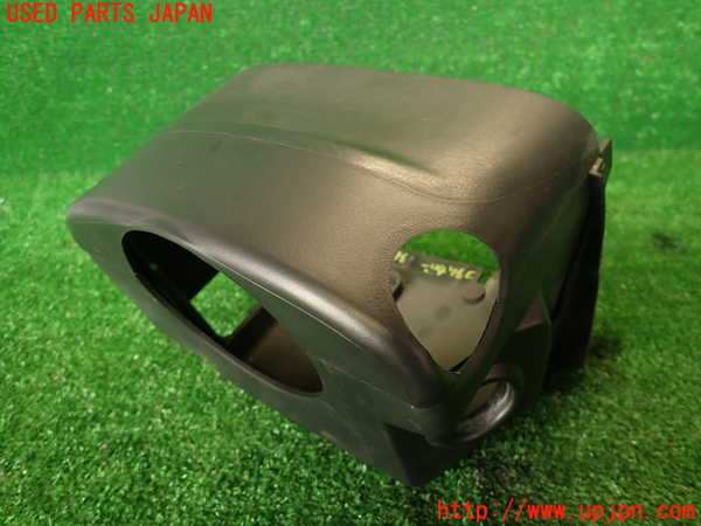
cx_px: 350
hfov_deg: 69.4
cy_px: 263
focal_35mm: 25
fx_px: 506
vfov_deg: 54.9
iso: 200
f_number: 2
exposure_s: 1/50
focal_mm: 4.5
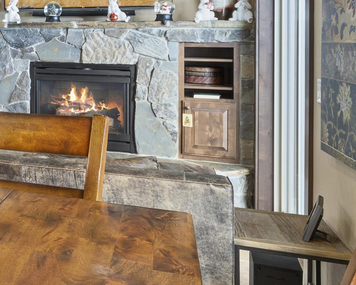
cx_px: -135
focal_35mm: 52
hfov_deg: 28.0
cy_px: 45
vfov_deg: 28.3
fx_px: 549
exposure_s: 1/1.43
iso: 320
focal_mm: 18.4
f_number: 8
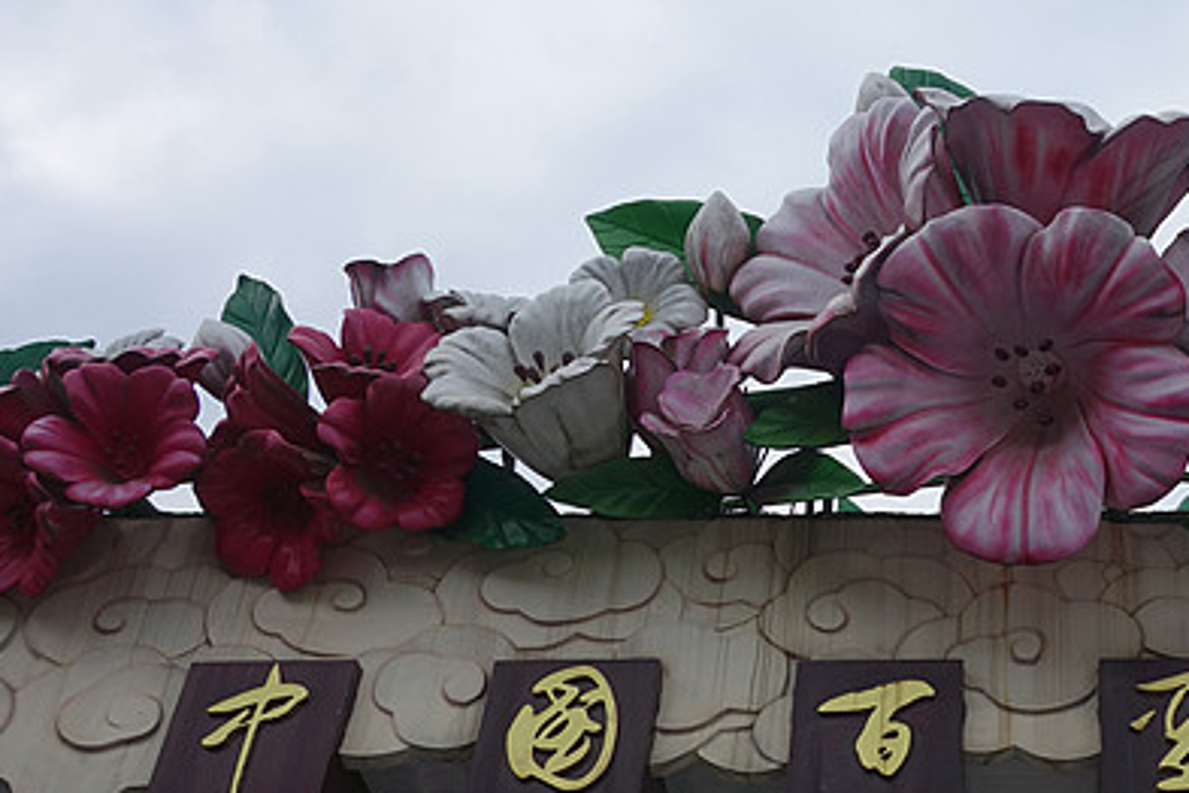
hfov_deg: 33.5
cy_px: 362
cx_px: 1029
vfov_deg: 23.8
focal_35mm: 57
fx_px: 1882
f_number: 5.6
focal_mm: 10.4
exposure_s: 1/400
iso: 125
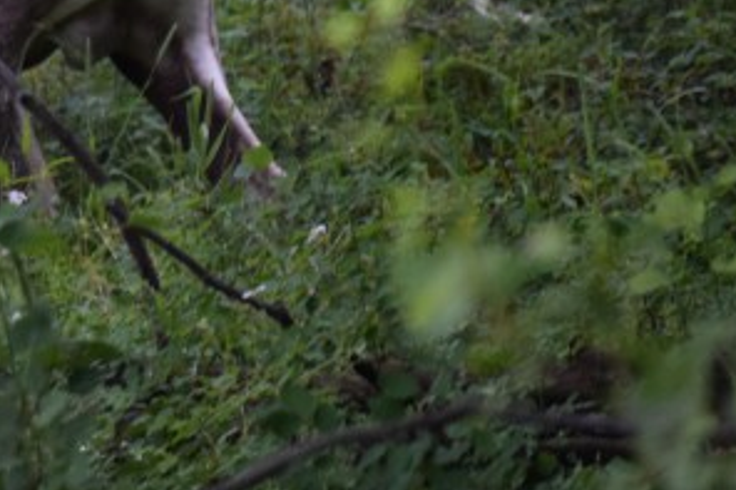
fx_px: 18567
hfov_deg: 2.3
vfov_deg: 1.5
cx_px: -467
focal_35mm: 909
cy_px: -90
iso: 900
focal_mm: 175
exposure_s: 1/500
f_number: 5.3
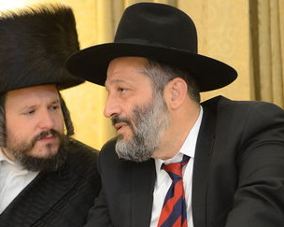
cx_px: 114
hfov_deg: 18.9
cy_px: 116
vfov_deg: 15.1
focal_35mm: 102
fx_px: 854
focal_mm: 55
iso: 2000
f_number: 2.8
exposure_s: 1/60
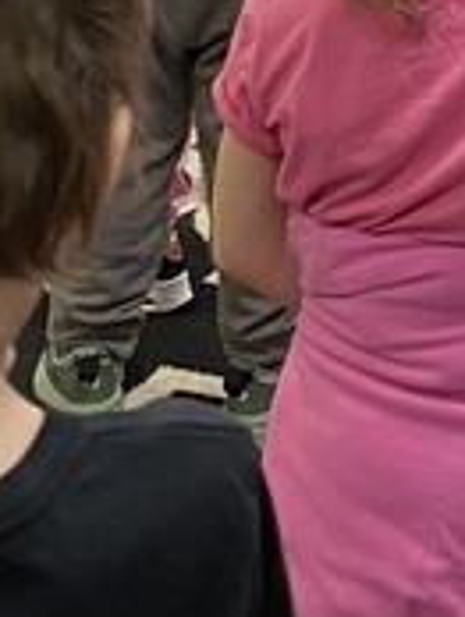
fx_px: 2734
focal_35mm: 153
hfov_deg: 9.5
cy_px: -411
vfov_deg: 12.1
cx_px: 650
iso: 100
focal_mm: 4.25
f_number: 1.8
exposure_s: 1/60
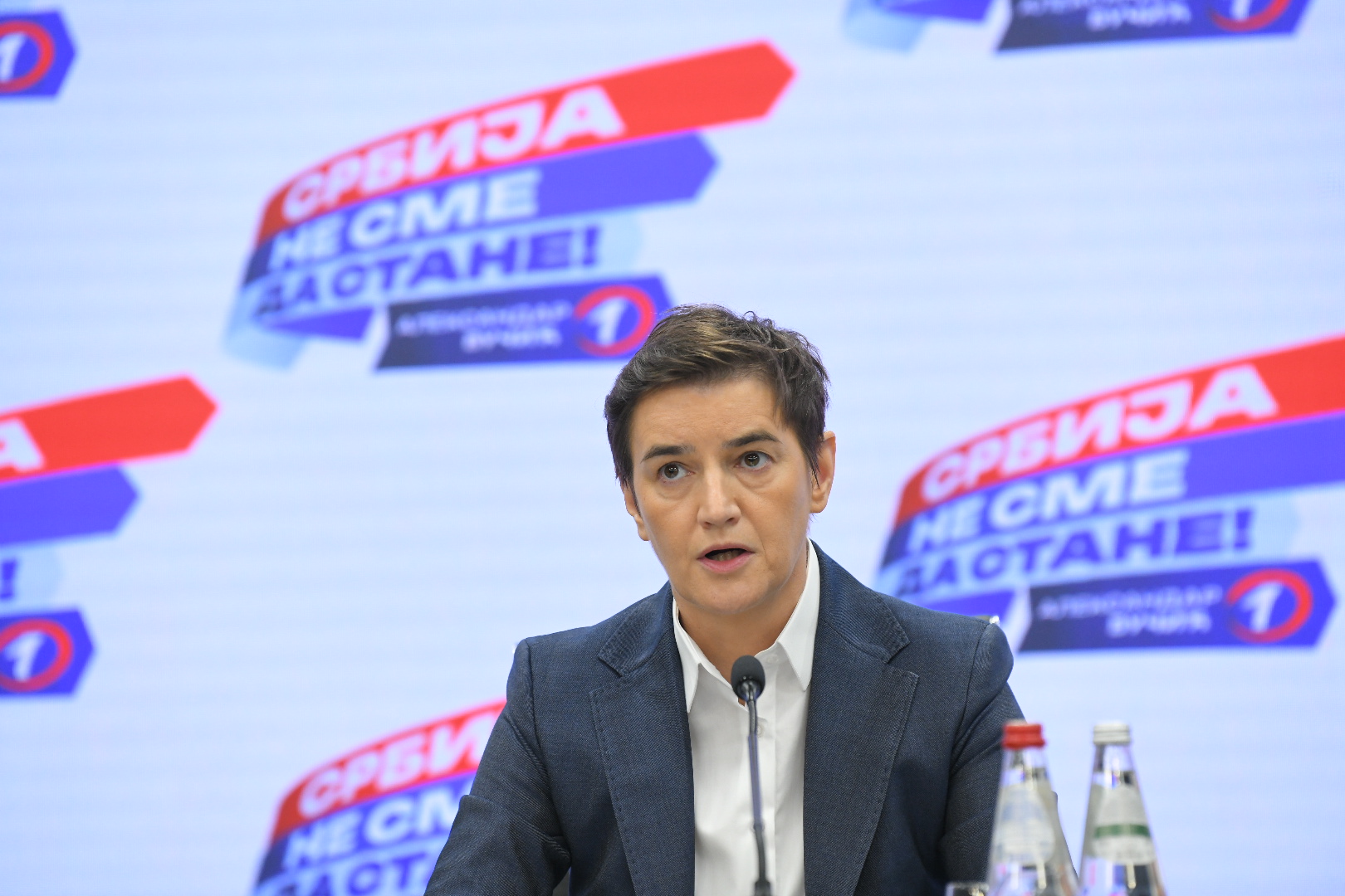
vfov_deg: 6.9
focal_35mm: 200
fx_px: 7472
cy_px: 448
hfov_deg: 10.3
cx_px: 672
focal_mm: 200
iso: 2500
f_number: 4
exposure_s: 1/250
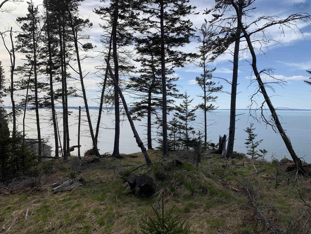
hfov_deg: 67.3
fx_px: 234
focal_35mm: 26
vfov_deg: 53.1
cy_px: 117
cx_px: 156
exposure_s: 1/3185
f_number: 1.8
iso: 25
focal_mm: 4.25
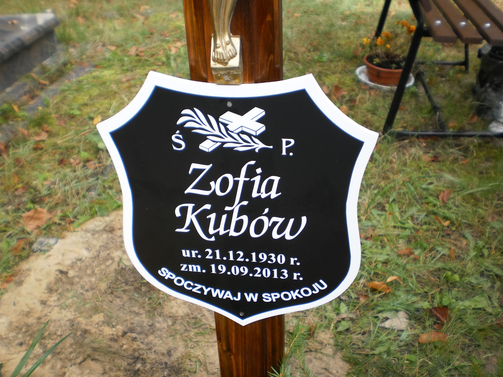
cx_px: 252
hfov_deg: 51.4
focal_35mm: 36
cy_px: 188
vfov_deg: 39.7
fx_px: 523
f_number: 3.1
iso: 100
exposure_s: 1/125
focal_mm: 6.3
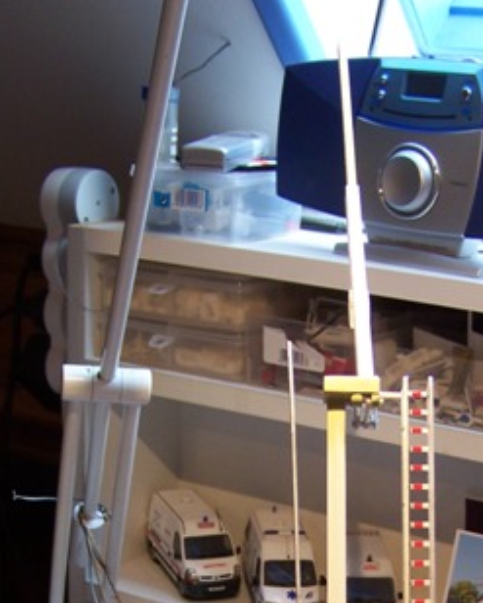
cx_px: 325
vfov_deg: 23.5
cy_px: 623
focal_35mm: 77
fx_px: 1374
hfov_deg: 19.9
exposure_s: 1/30
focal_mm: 6.3
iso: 80
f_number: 2.8
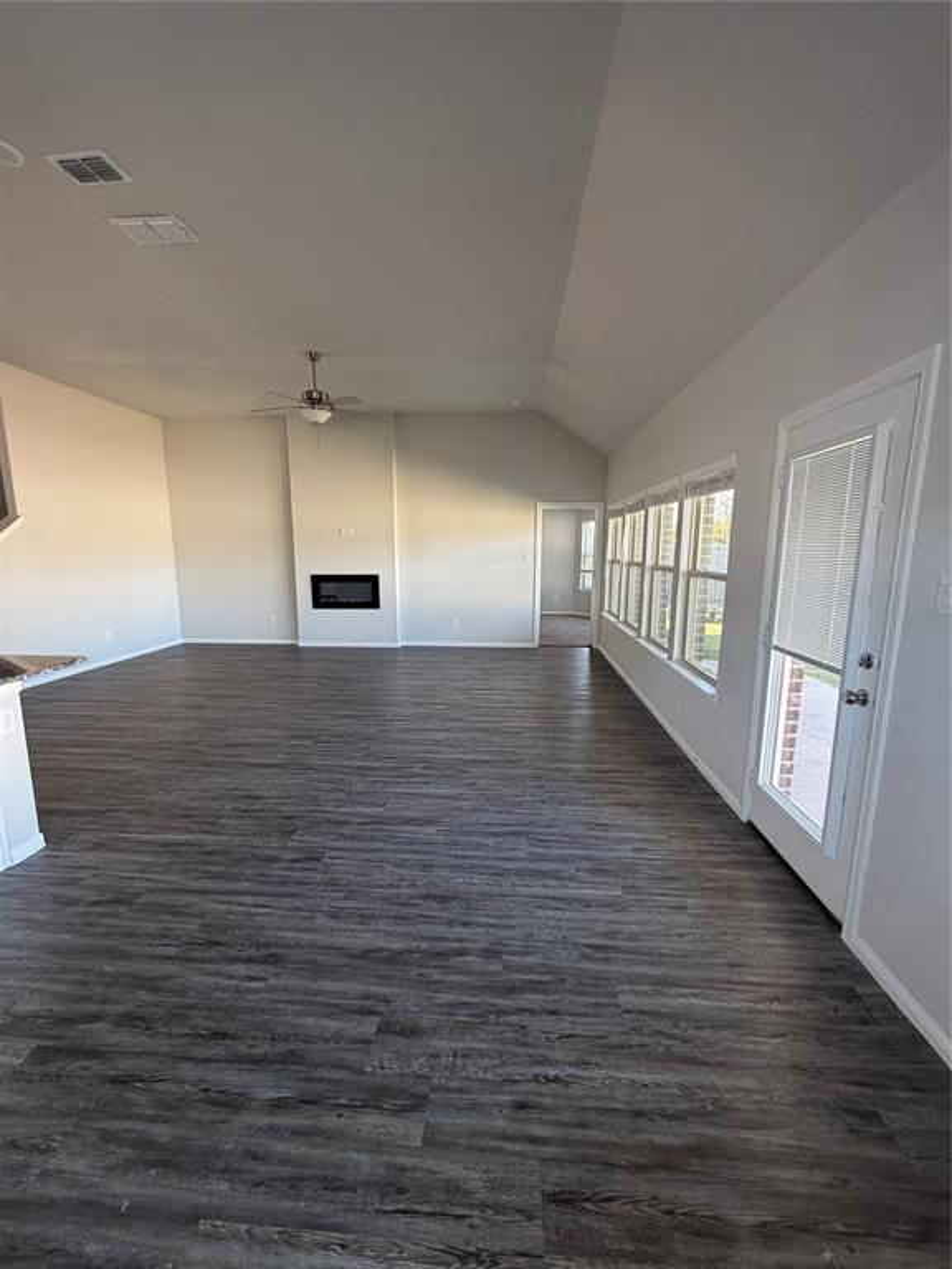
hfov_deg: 85.7
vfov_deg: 102.1
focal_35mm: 14
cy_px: 634
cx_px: 476
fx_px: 513
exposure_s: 1/121
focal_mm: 2.22
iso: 250
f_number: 2.2
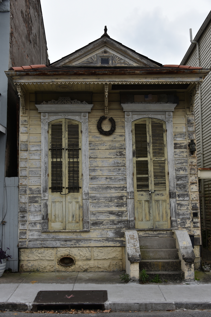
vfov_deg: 48.4
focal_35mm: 40
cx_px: 106
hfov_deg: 33.4
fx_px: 351
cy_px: 158
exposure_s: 1/250
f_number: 8
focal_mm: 40
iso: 100
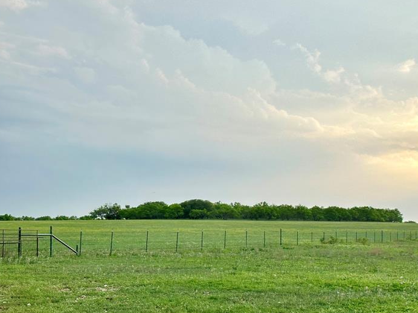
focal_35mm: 71
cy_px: 180
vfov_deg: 20.7
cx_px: 291
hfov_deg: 27.2
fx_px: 857
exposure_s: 1/1517
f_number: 1.78
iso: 64
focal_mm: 6.86
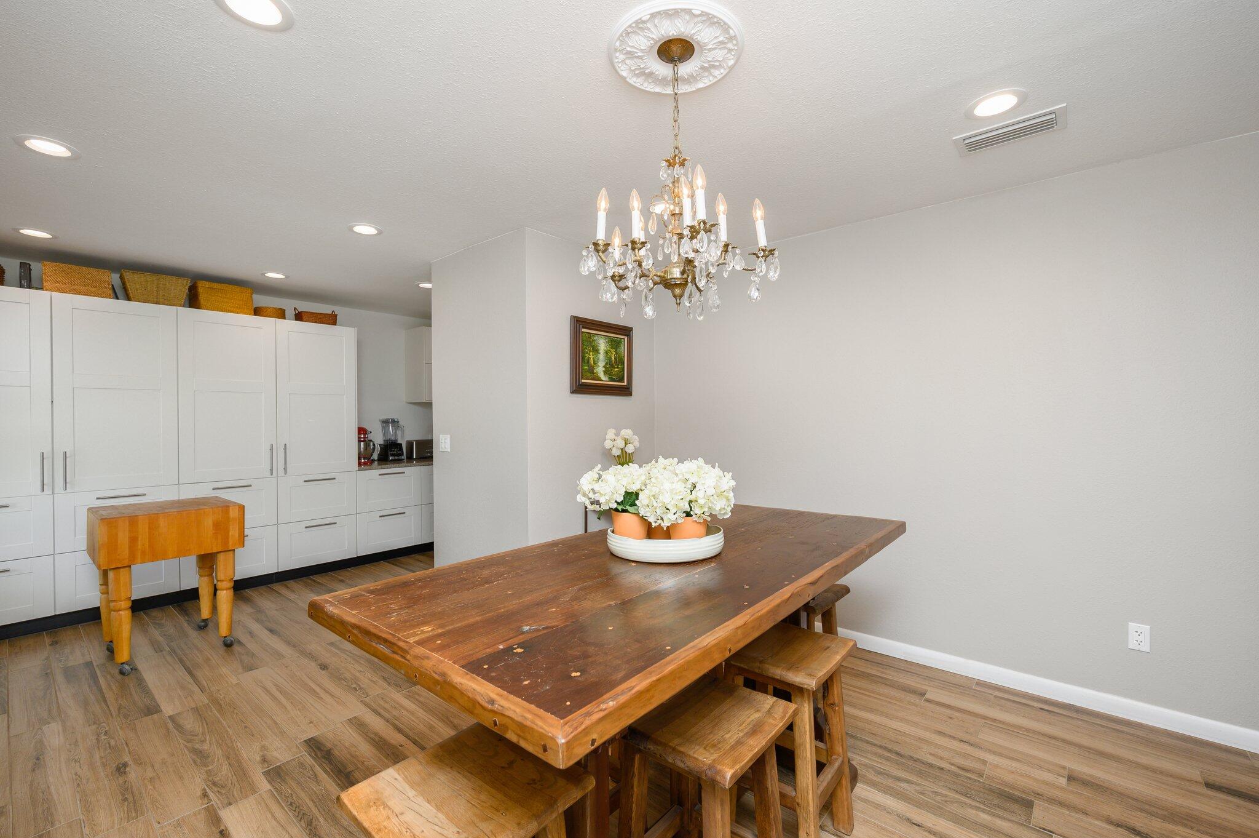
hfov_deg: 98.6
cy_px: 419
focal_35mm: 16
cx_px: 630
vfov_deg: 75.4
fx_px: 542
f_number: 7.1
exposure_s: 1/30
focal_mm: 15.5
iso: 320
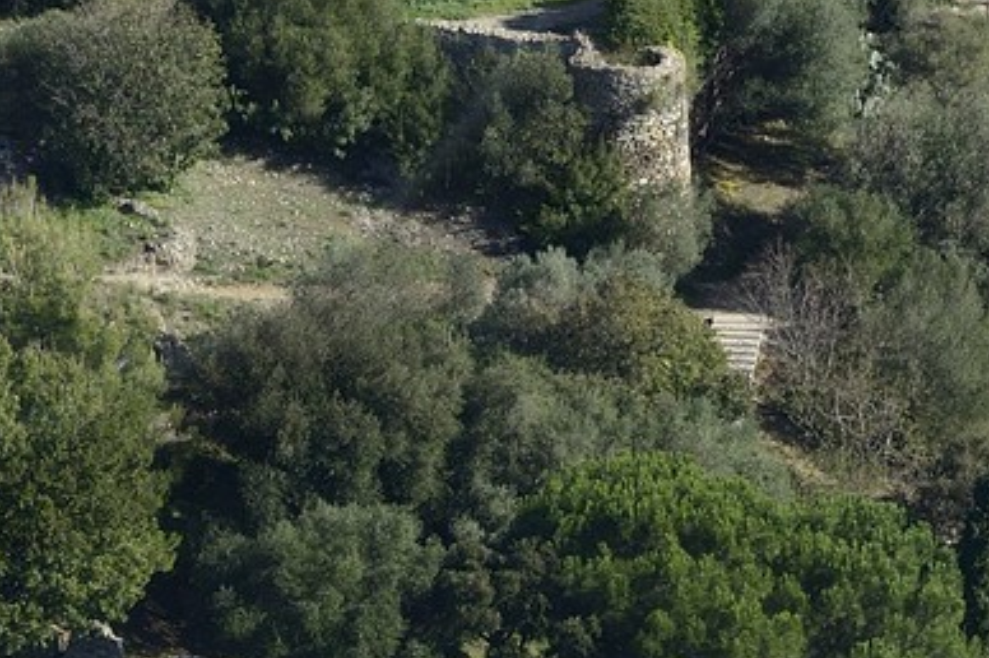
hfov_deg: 3.6
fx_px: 15865
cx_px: -275
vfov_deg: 2.4
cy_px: -462
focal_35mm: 578
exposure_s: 1/1250
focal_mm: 140
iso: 800
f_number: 7.1
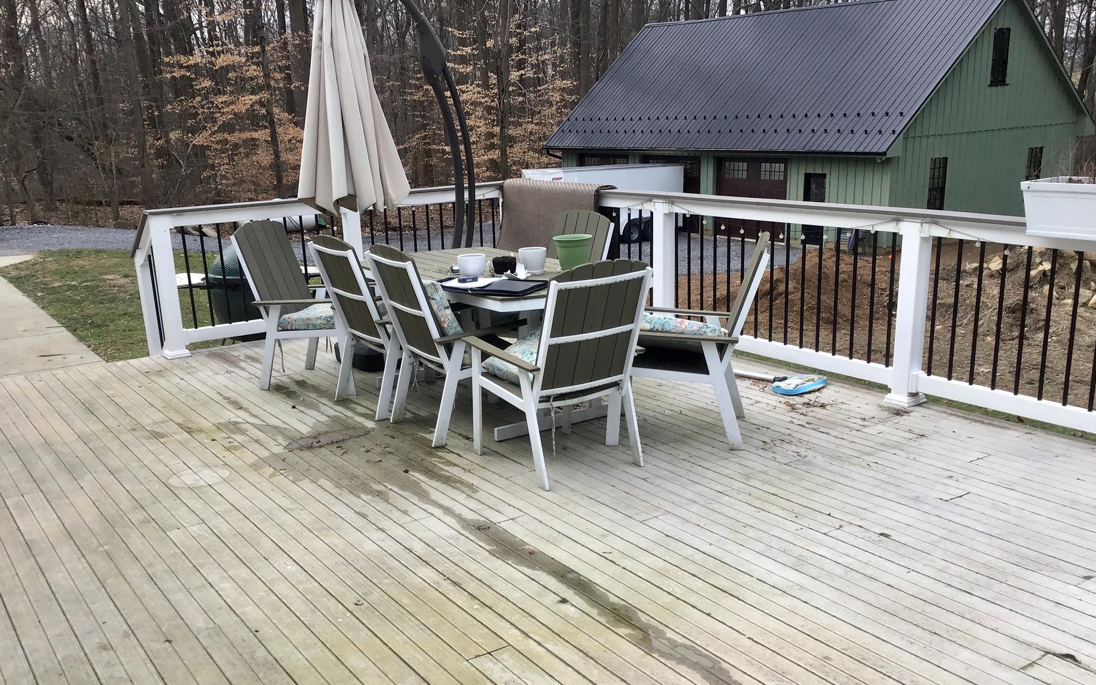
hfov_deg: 55.3
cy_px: 427
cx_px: 524
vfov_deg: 36.1
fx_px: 1045
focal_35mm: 35
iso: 25
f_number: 2.4
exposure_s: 1/155
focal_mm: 3.3
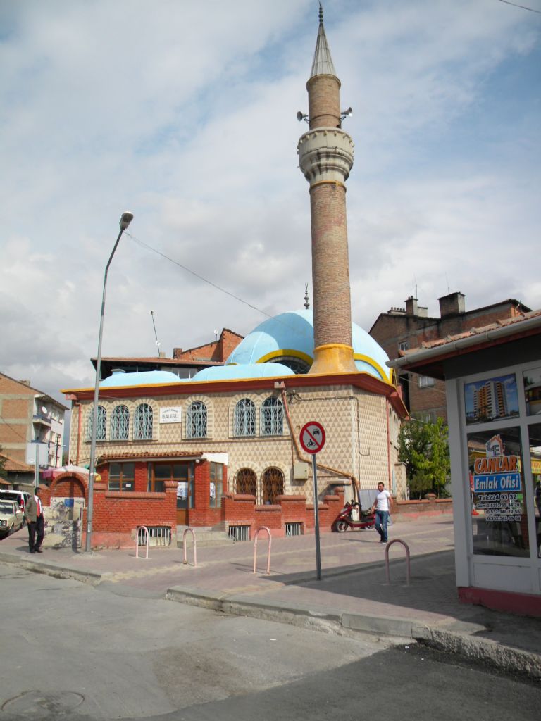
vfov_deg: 63.4
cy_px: 360
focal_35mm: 28
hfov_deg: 49.7
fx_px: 583
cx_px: 270
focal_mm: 5
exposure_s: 1/482
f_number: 7
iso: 80
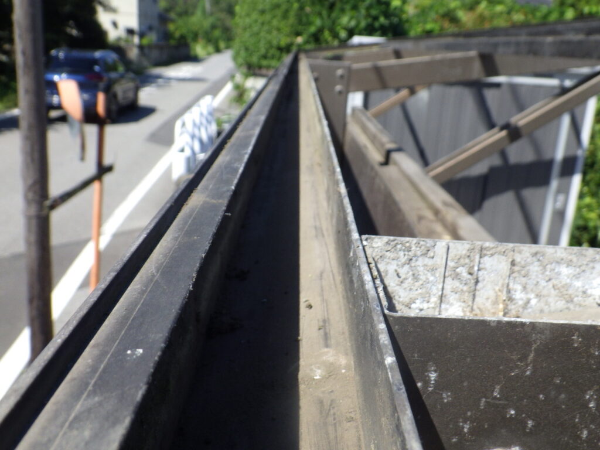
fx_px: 589
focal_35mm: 34
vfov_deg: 41.8
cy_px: 225
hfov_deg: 54.0
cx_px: 300
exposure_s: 1/500
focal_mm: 6.1
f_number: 4.6
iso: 125
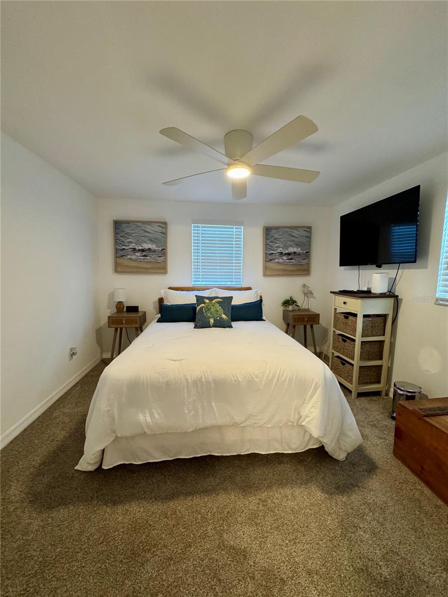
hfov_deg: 85.7
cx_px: 224
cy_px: 298
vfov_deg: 102.1
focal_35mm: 14
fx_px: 242
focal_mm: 2.22
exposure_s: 1/60
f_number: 2.2
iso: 320
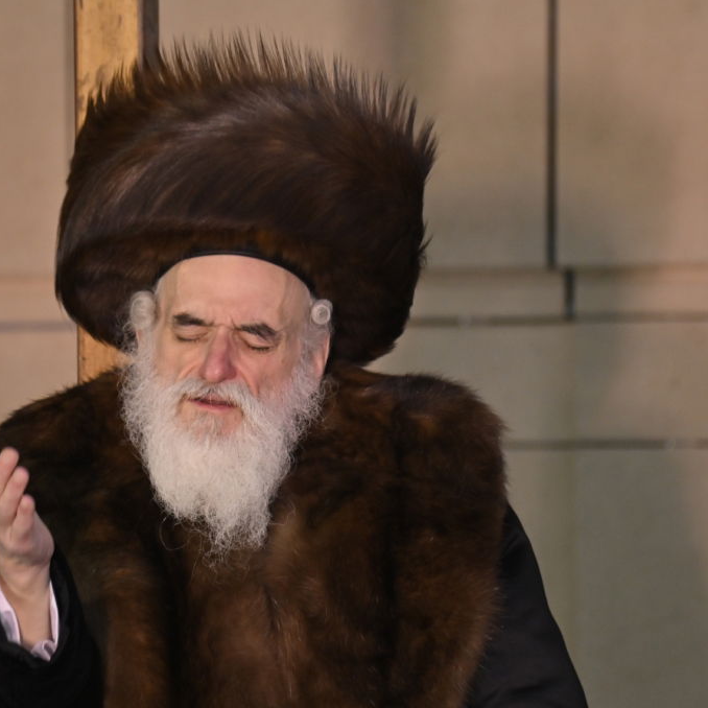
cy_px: 354
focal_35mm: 231
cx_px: 225
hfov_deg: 7.6
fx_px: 5345
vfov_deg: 7.6
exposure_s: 1/200
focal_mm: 120
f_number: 4
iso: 500
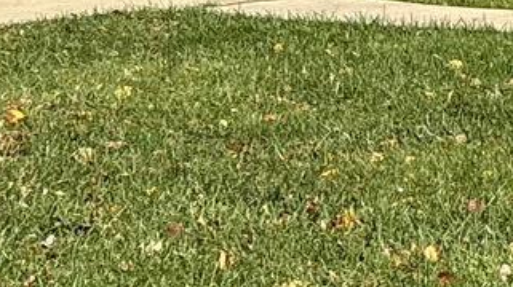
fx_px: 2460
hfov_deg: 9.2
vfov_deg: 6.5
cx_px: 1592
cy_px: -298
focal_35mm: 181
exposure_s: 1/2747
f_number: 1.6
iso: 50
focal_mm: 5.96
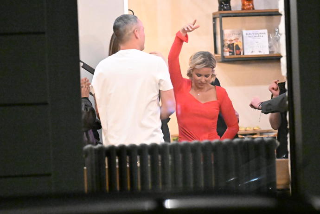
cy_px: 107
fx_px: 2666
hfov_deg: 6.9
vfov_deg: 4.6
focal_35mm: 300
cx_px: 160
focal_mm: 200
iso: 25600
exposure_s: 1/250
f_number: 2.8
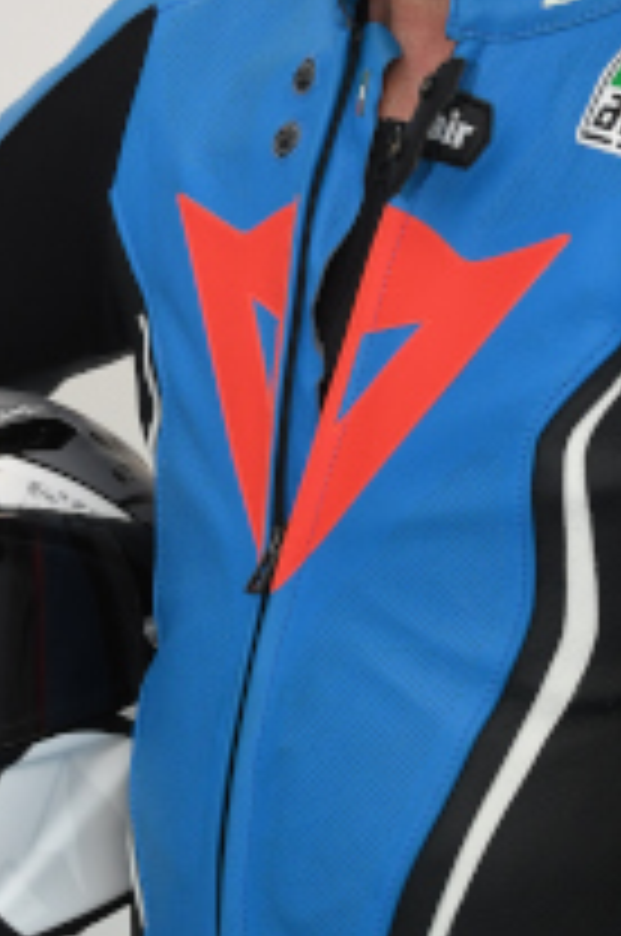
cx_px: 394
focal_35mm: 148
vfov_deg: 13.9
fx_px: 3842
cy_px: 315
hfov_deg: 9.2
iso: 640
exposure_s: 1/60
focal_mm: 32
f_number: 6.3
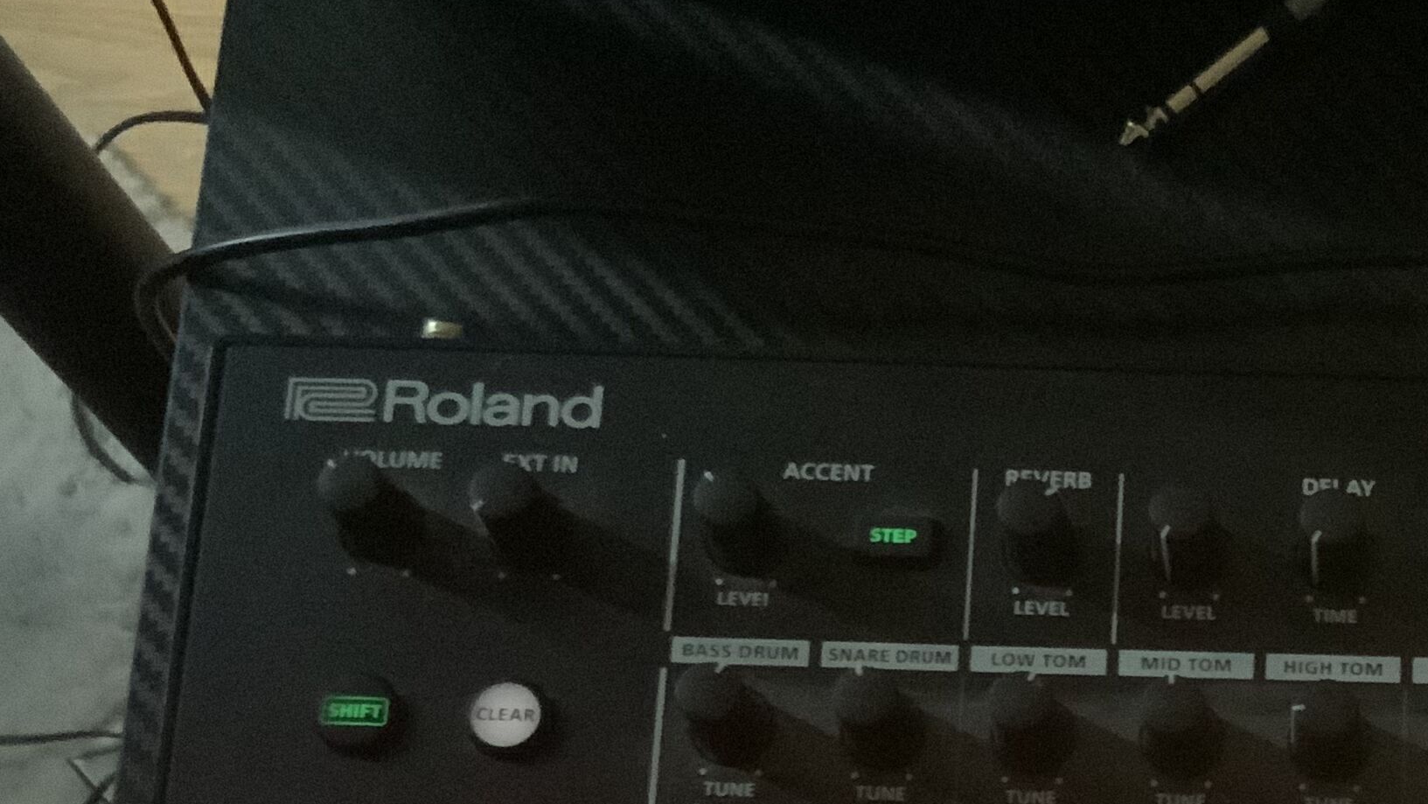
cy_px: 1076
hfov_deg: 25.5
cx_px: 1511
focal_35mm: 78
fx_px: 2954
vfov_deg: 14.7
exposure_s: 1/15
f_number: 1.8
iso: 640
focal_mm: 3
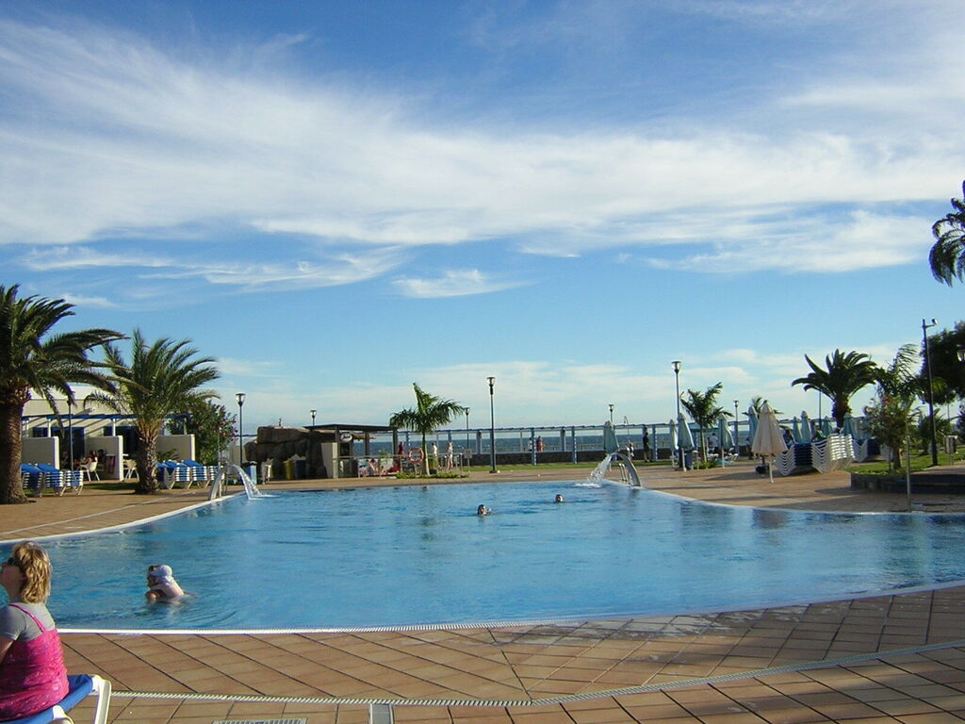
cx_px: 482
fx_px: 1004
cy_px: 362
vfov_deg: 39.7
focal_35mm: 36
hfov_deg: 51.4
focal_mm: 4.7
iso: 100
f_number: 5.2
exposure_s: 1/362
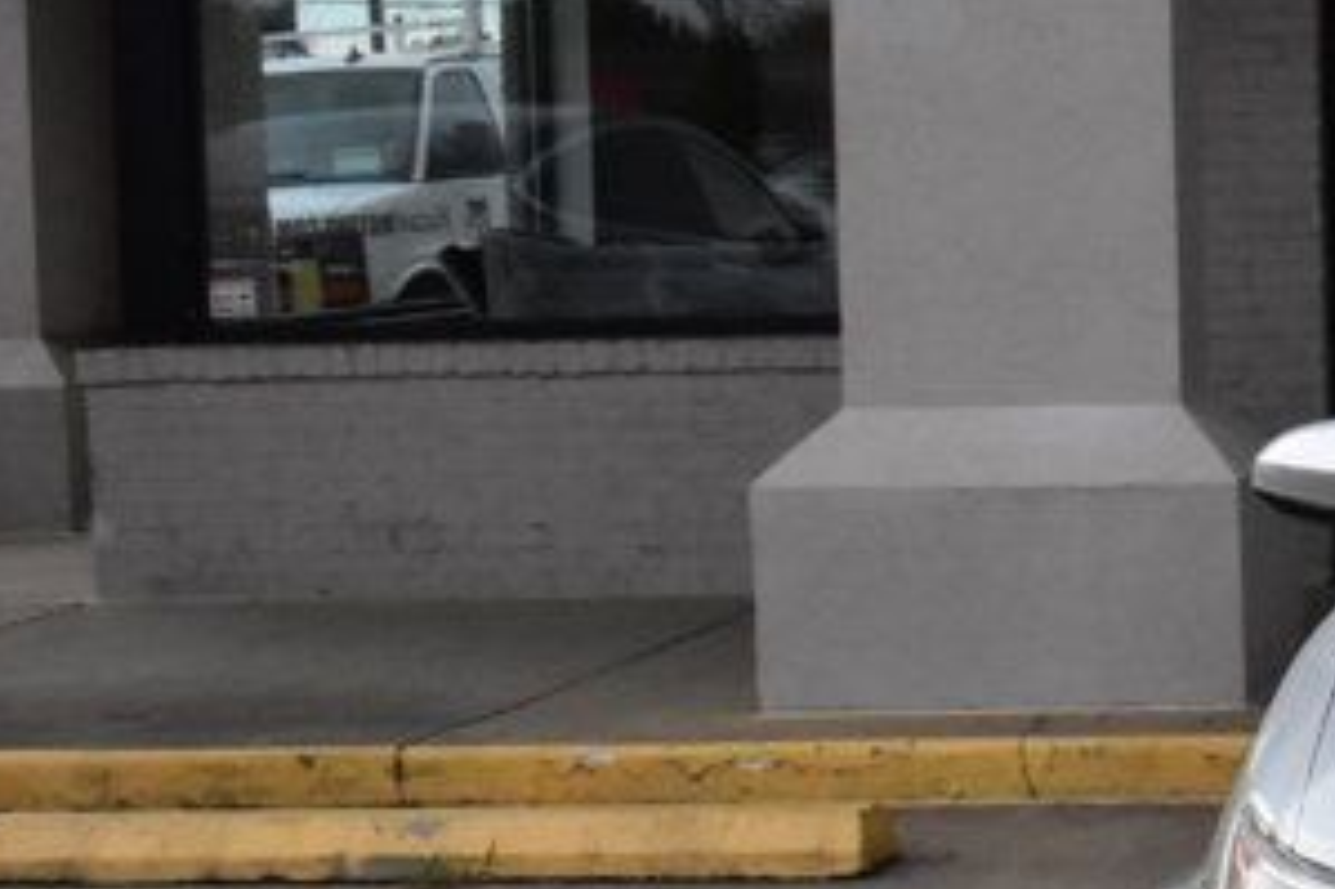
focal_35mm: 108
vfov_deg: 12.7
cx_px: 2232
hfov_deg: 16.5
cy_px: 362
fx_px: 3992
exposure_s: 1/1250
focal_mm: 21
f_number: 13
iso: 2500
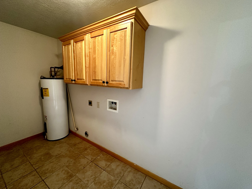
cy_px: 94
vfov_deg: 85.7
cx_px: 126
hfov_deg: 102.1
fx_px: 102
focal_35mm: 14
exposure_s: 1/60
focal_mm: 2.22
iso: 250
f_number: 2.2
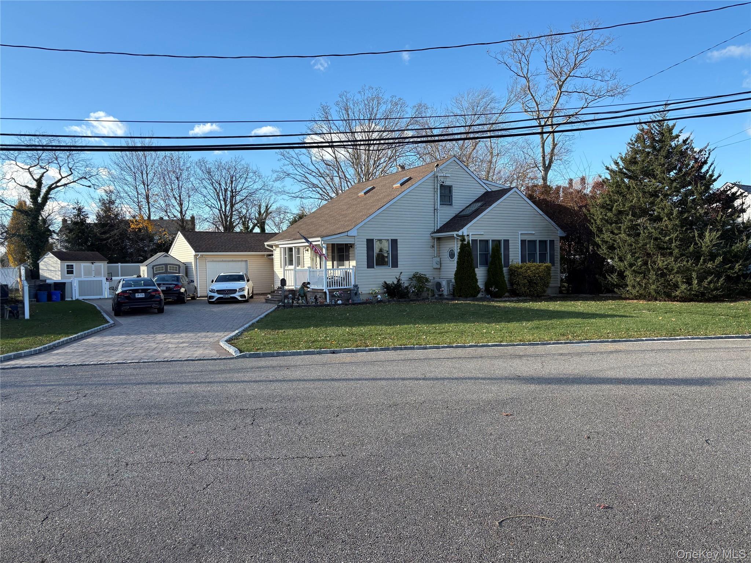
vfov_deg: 53.1
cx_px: 376
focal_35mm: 26
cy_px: 282
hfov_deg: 67.3
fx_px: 564
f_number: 1.6
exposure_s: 1/1263
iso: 50
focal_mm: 5.96
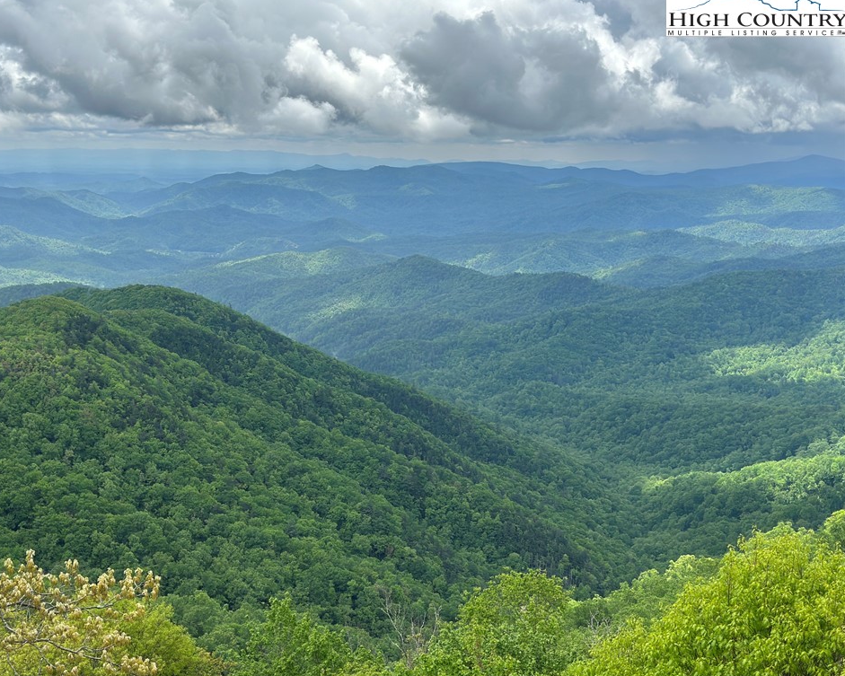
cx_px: 390
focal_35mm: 51
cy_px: 336
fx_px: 1276
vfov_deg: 29.7
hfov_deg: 36.6
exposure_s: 1/4566
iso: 100
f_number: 1.78
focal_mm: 6.86
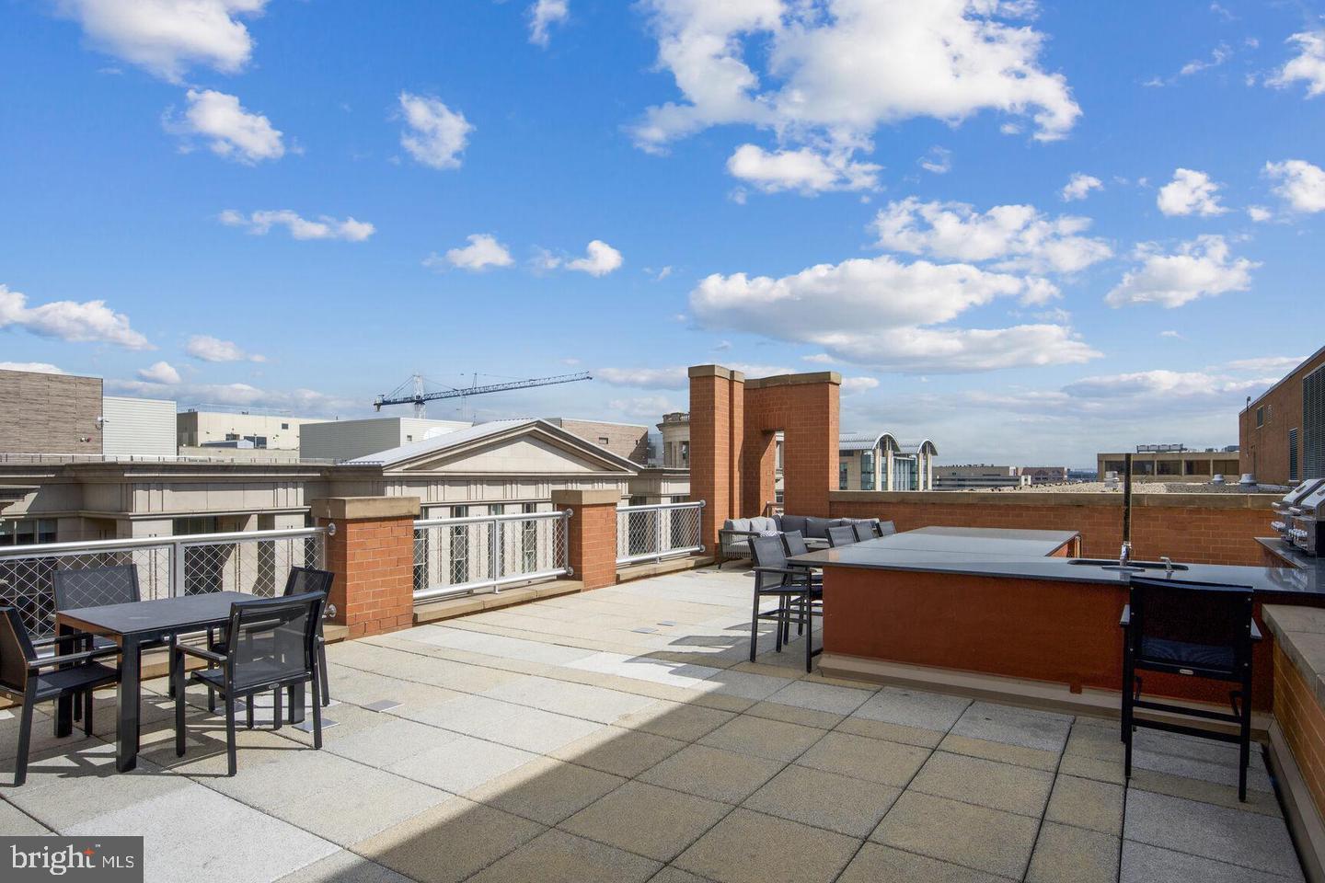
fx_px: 736
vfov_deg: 61.9
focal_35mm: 20
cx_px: 662
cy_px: 442
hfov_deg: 84.0
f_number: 9
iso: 200
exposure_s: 1/640
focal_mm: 20
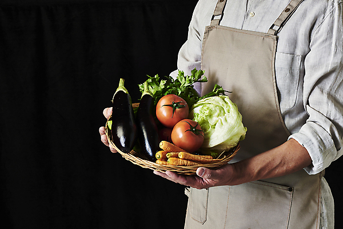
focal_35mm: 105
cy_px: 114
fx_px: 1000
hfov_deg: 19.5
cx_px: 172
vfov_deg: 13.0
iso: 100
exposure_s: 1/125
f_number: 18
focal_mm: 105
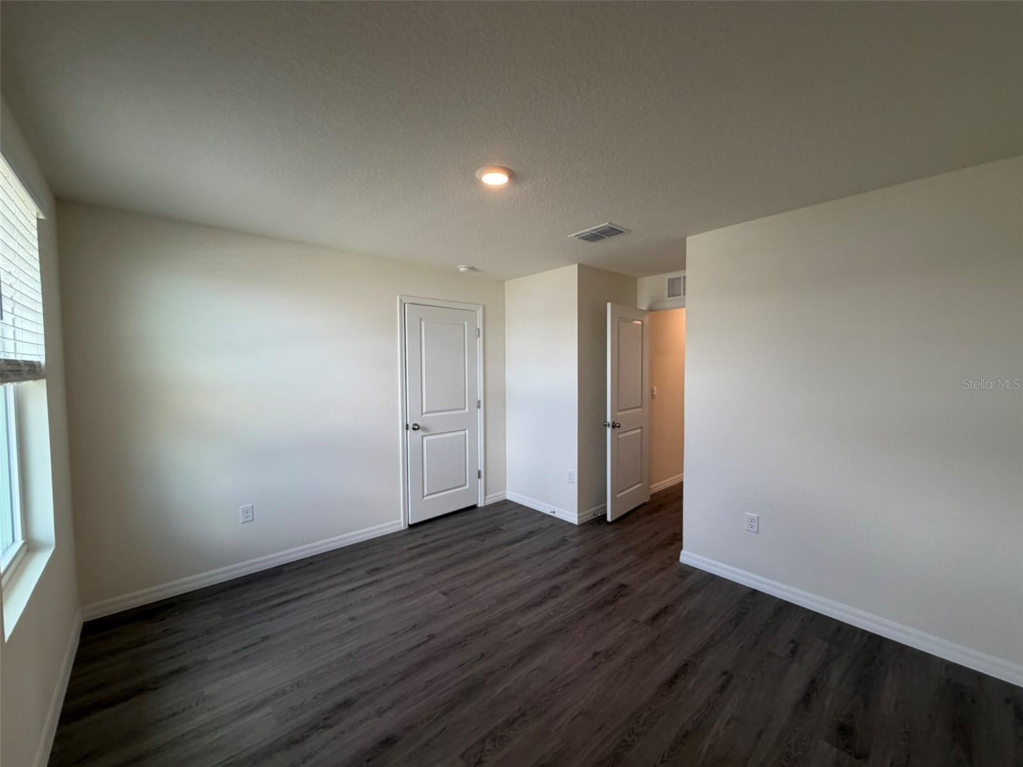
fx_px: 414
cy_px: 384
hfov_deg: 102.1
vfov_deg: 85.7
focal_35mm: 14
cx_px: 512
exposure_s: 1/120
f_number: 2.2
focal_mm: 2.22
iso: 160
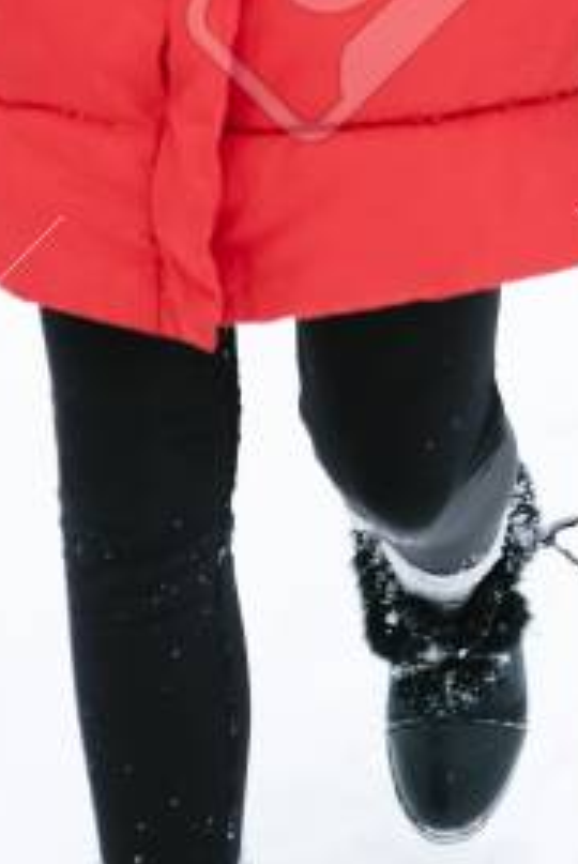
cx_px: 217
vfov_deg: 11.4
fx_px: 4059
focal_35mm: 169
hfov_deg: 8.1
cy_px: -642
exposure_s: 1/800
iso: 100
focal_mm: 35
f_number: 2
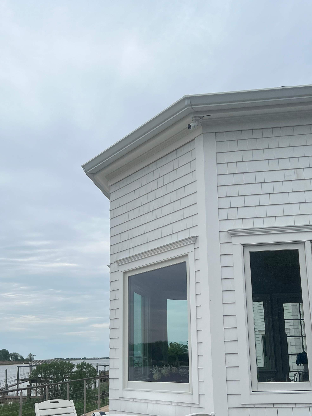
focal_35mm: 40
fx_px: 481
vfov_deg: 46.4
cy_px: 261
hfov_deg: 35.8
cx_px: 186
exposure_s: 1/2915
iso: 50
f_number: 1.5
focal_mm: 5.7
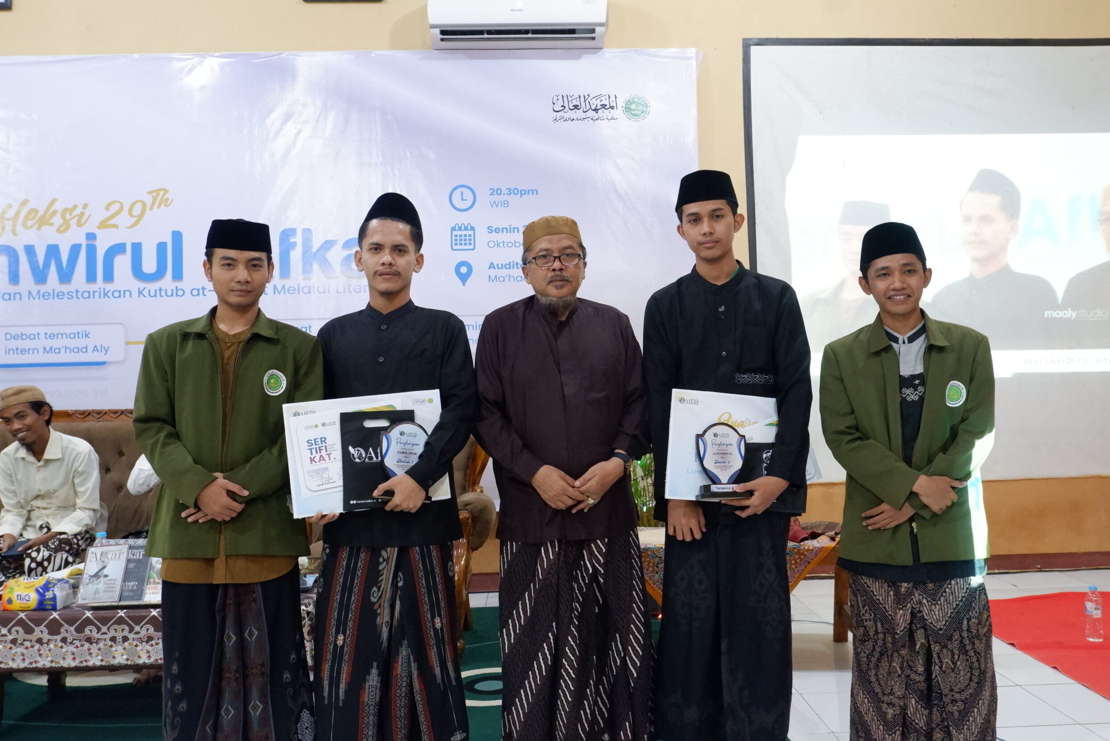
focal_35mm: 31
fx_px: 956
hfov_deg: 60.2
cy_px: 374
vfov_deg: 42.4
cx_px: 572
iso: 5000
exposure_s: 1/25
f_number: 7.1
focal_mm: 20.3
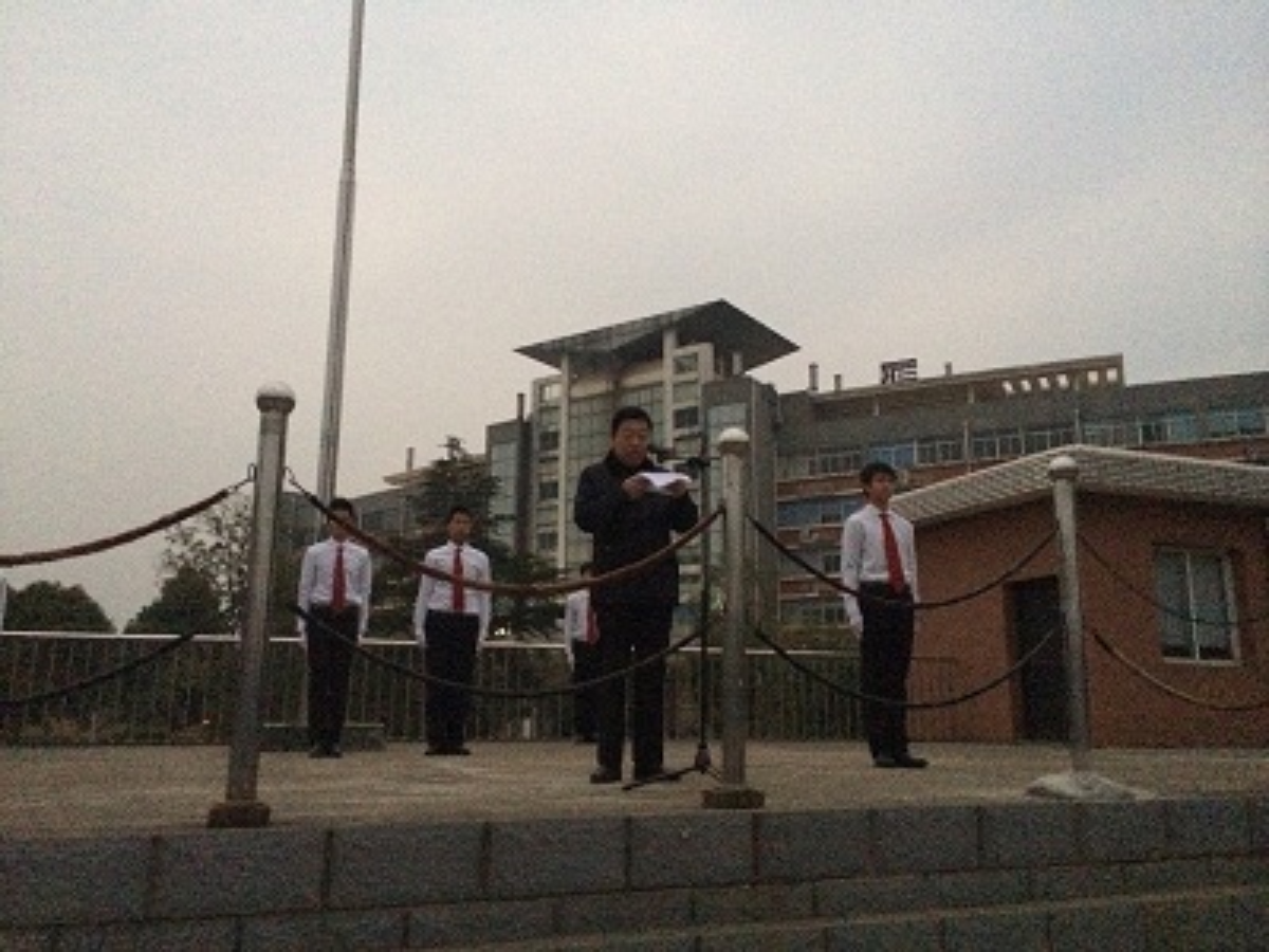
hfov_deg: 60.0
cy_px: 476
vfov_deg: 46.8
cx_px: 634
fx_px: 1100
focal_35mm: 30
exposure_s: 1/15
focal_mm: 4.12
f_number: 2.2
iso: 800
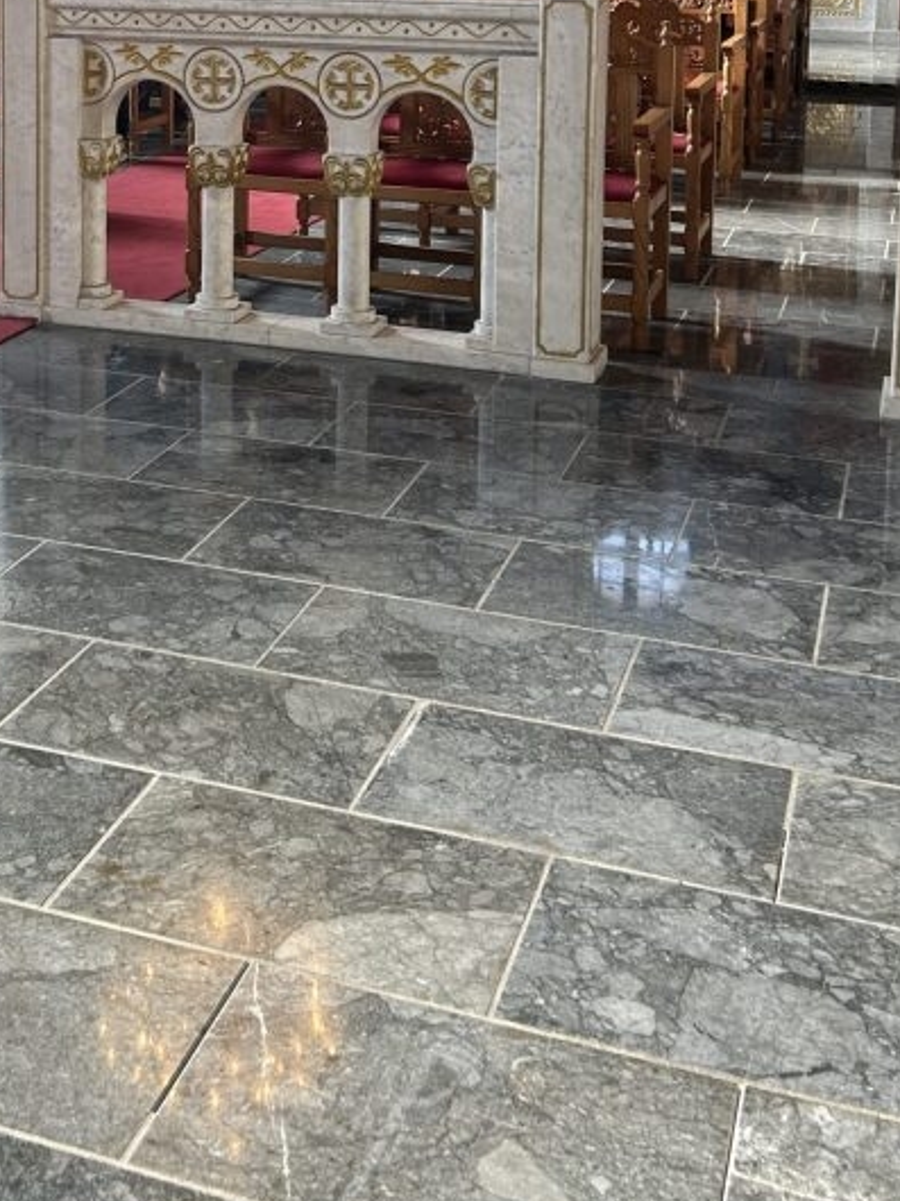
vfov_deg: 33.7
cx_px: 213
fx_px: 1839
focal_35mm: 53
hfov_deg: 27.1
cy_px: 63
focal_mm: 5.7
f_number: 1.5
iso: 80
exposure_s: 1/100
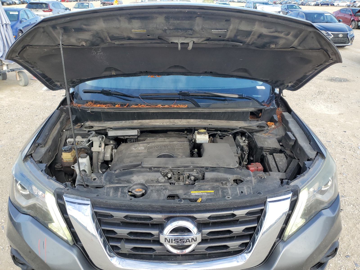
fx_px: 270
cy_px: 135
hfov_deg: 67.3
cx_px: 180
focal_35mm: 26
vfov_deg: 53.1
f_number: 1.5
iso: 50
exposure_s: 1/588
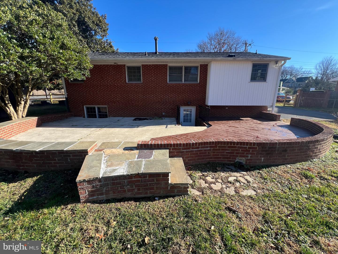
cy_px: 127
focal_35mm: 13
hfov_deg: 106.2
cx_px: 169
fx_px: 127
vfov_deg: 89.9
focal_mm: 1.57
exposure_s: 1/544
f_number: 1.8
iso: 32
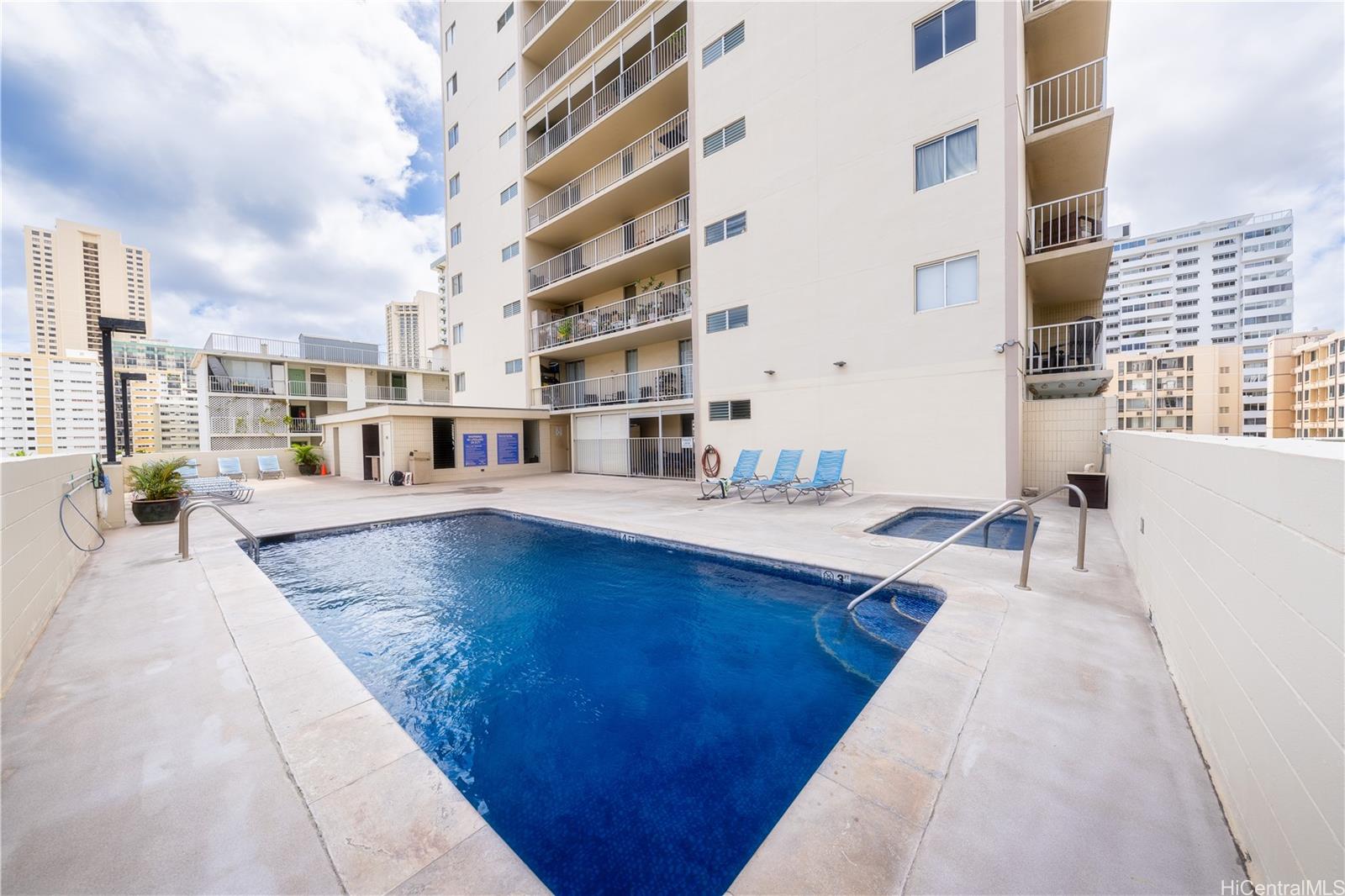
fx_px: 448
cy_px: 448
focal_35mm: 12
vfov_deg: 90.0
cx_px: 672
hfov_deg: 112.6
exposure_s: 1/800
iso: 100
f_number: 8
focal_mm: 12
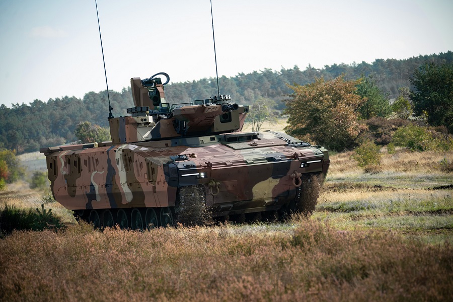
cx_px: 226
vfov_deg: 8.1
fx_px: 2139
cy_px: 151
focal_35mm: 170
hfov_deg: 12.1
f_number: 6.3
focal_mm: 170
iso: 250
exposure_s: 1/250
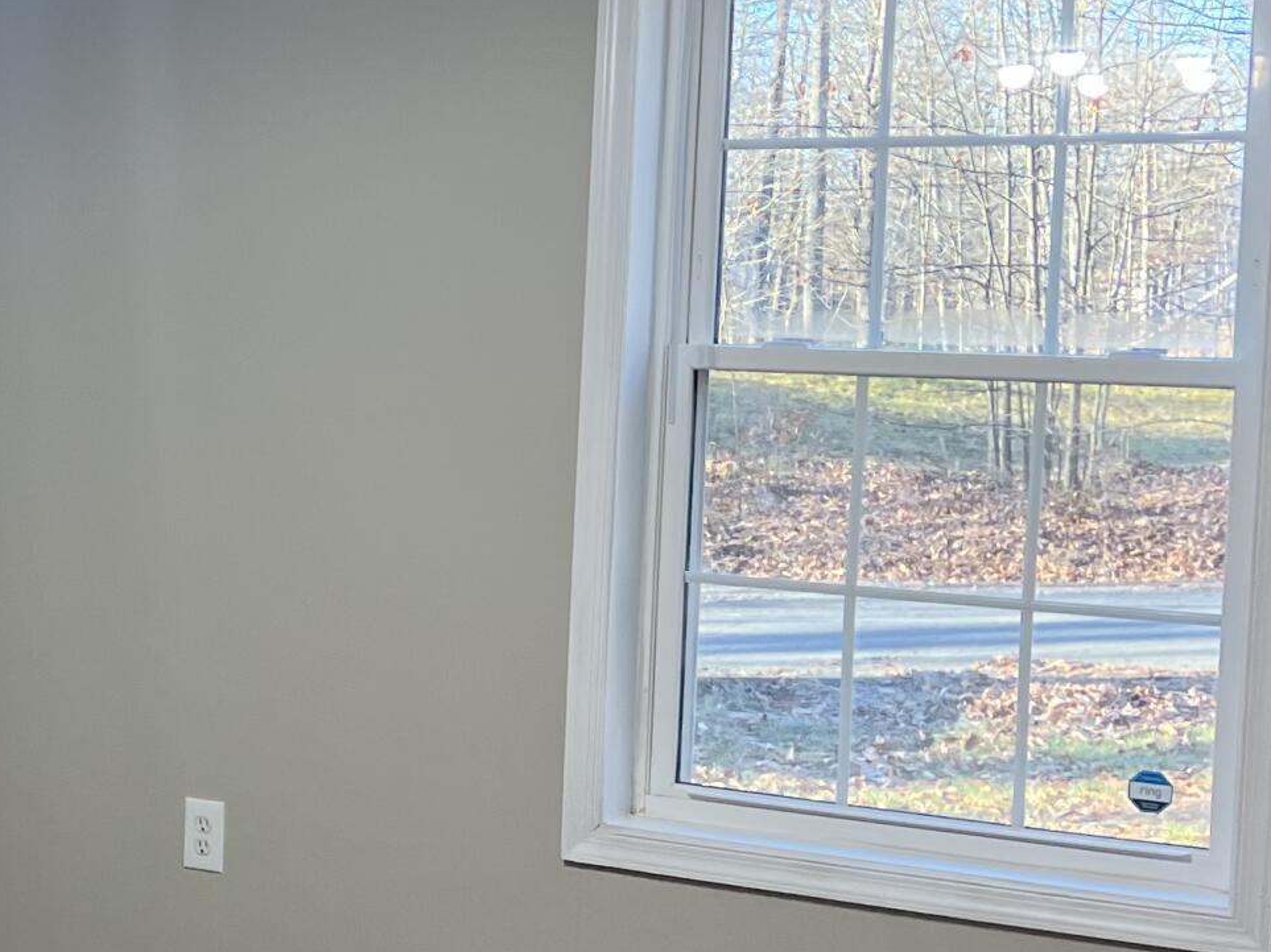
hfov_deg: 22.5
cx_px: -189
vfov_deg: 18.2
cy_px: 487
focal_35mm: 81
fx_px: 2974
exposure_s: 1/124
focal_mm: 5.7
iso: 64
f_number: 1.5
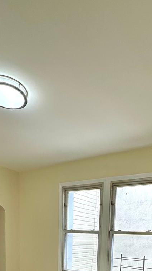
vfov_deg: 51.7
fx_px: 222
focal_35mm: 31
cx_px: 89
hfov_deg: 37.7
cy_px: 263
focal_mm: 2.22
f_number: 2.2
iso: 40
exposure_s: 1/175
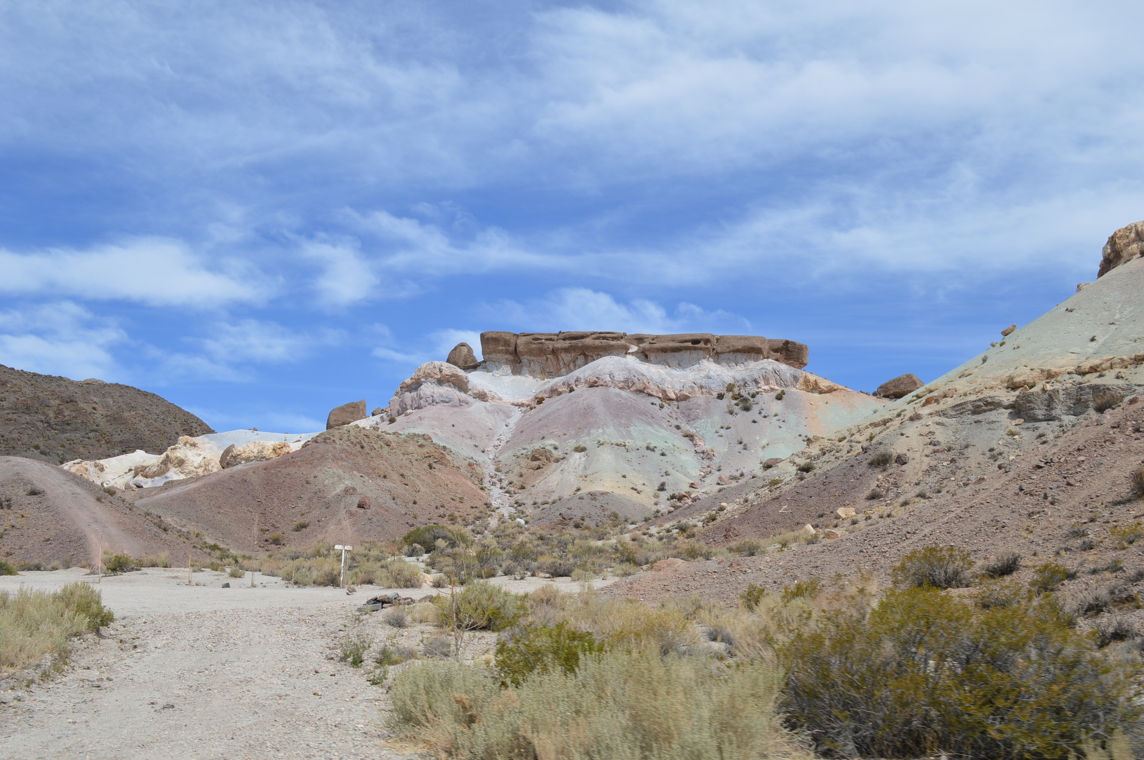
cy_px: 380
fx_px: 1143
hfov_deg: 53.2
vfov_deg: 36.8
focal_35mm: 36
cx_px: 572
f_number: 8
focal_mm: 24
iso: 100
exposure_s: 1/250
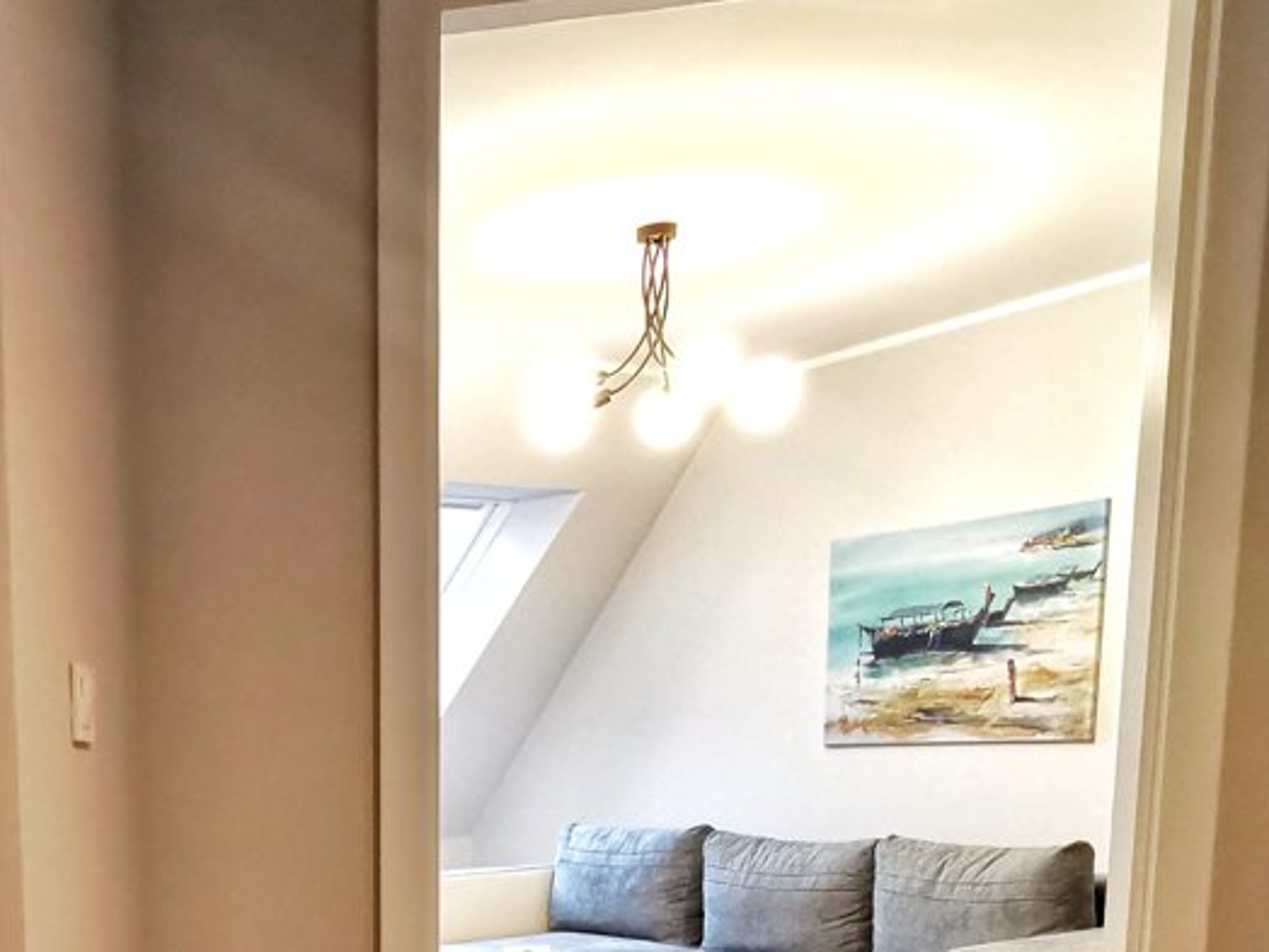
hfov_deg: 39.5
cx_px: 104
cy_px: 998
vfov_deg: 30.1
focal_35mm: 44
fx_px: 1613
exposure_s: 1/60
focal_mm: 2.35
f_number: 2.2
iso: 200
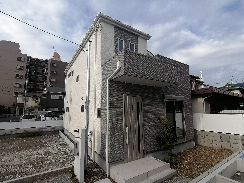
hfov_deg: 91.0
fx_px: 120
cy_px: 92
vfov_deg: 74.7
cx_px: 122
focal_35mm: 17
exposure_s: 1/769
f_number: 2.4
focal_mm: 2.84
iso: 50
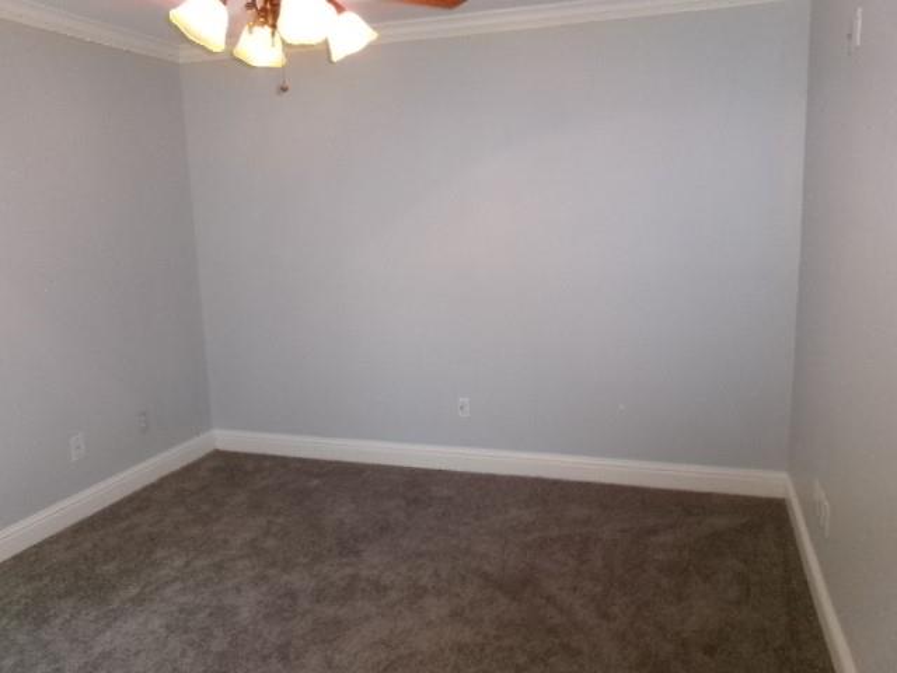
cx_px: 448
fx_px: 726
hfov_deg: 63.4
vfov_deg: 49.7
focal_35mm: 28
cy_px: 336
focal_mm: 5.1
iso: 457
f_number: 3.9
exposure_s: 1/34
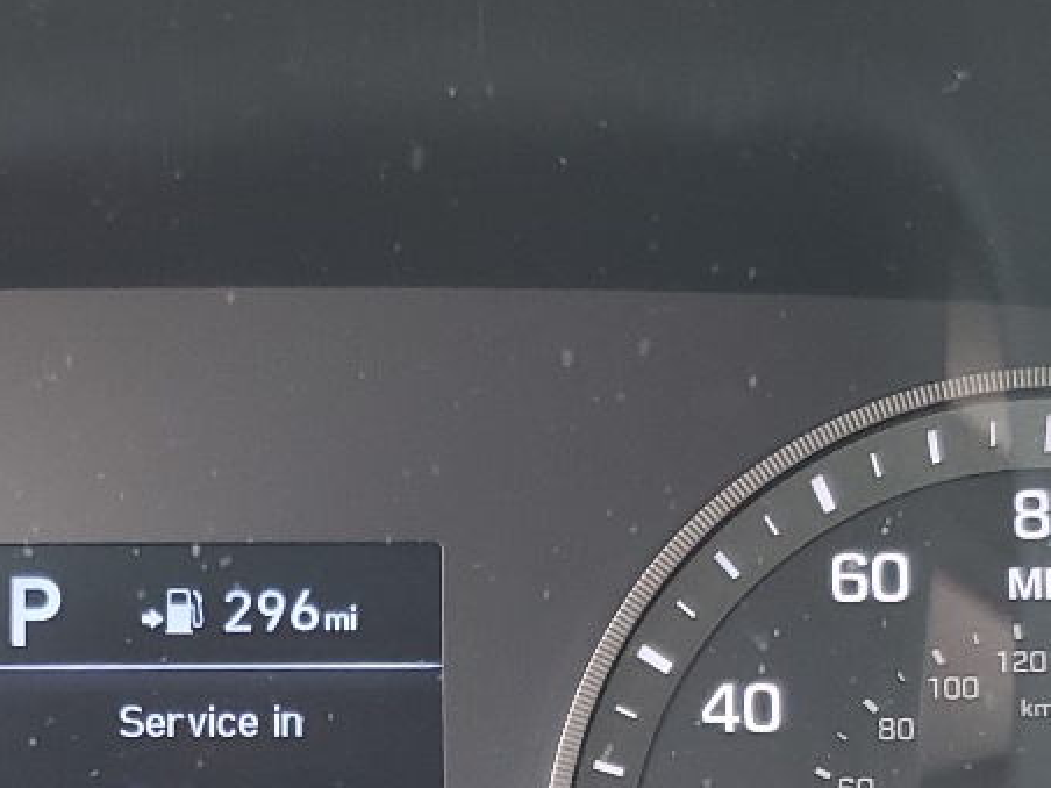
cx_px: 253
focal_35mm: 92
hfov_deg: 21.1
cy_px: 844
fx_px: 2793
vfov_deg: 15.7
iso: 57
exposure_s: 1/60.2
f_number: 1.5
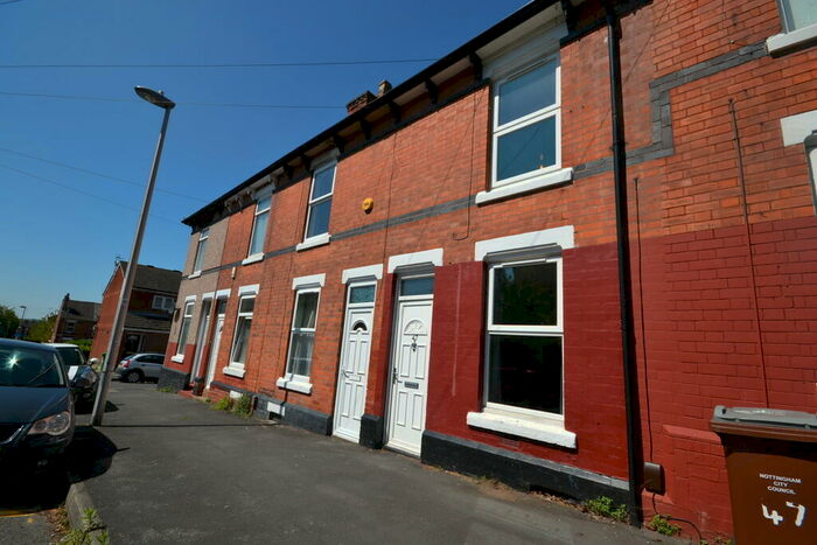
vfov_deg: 77.4
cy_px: 272
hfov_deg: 100.4
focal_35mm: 15
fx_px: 340
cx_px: 408
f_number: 11
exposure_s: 1/200
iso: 100
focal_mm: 10
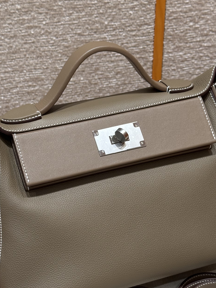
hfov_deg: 18.9
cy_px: 153
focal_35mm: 78
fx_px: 649
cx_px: 118
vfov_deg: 25.0
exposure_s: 1/89
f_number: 1.78
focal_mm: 6.76
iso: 100
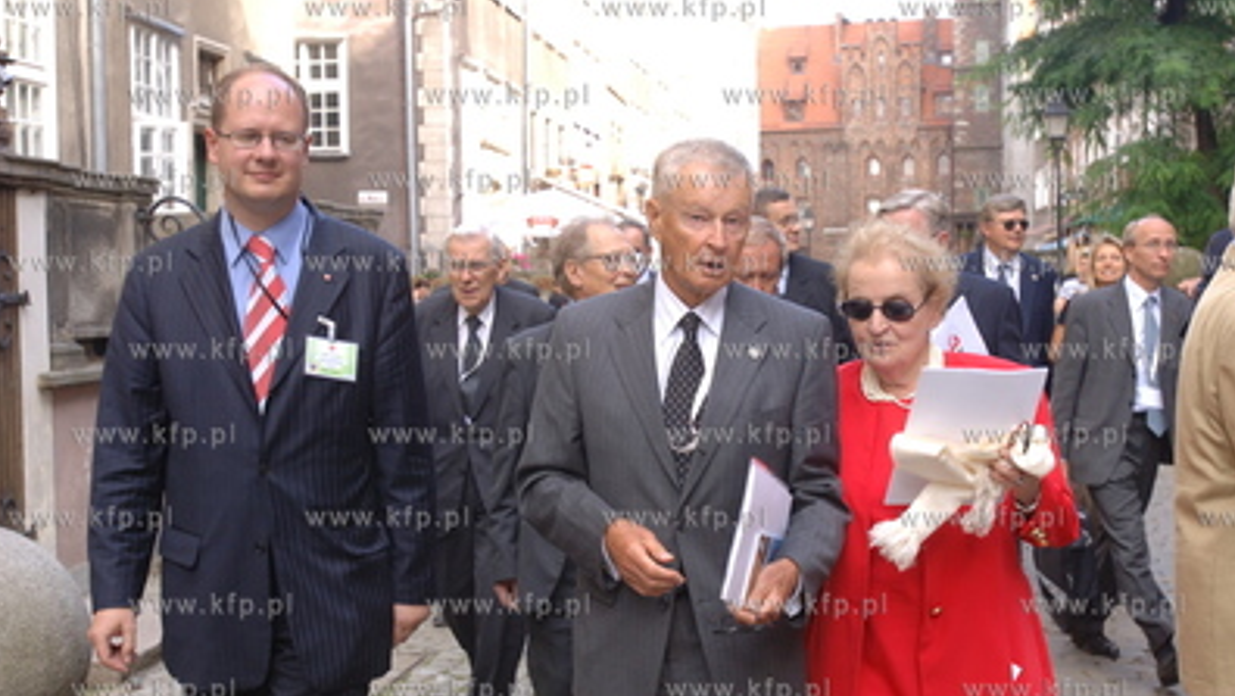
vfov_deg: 21.6
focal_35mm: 56
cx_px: 618
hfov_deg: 37.5
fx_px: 1819
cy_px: 390
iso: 400
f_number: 5.6
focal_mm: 35
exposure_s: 1/125
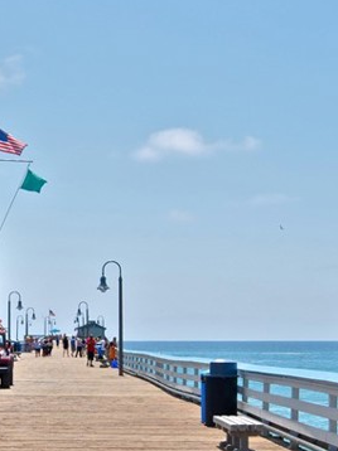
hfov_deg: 14.8
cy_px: 363
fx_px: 1290
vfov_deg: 19.6
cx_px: 57
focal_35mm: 99
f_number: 10
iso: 200
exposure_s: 1/400
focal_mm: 24
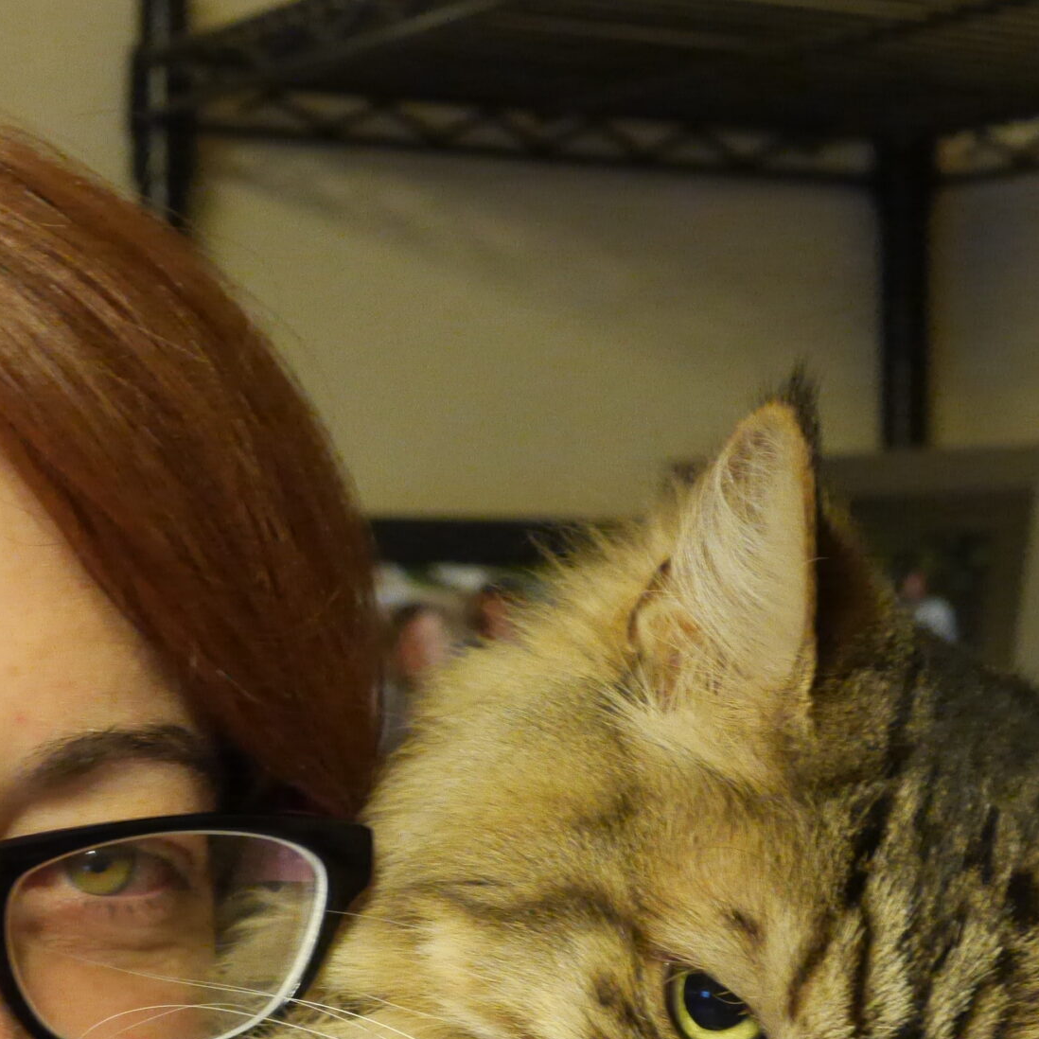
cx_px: 375
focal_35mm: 103
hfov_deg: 16.9
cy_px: 757
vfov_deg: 16.8
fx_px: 3498
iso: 3200
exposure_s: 1/30
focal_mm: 25
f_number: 6.3
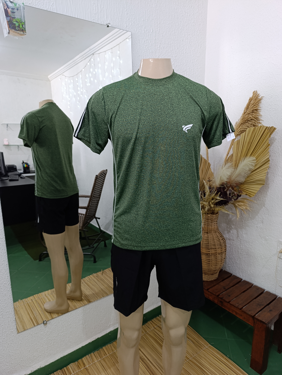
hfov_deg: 59.0
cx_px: 141
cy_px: 188
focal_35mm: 23
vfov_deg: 73.8
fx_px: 249
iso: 1250
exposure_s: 1/60
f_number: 1.6
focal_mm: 6.14
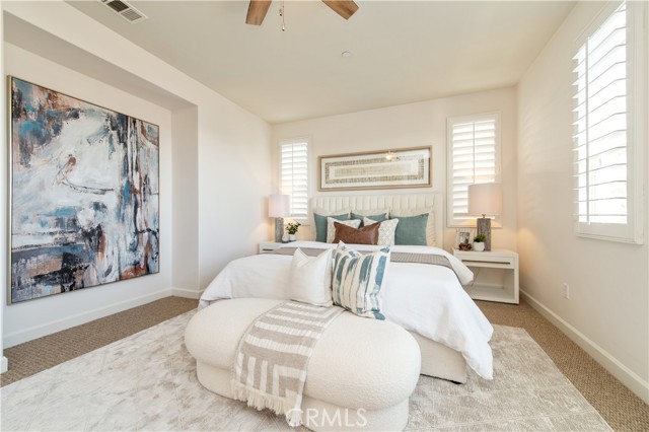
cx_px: 324
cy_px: 216
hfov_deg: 104.3
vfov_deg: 81.1
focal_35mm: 14
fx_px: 252
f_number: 4
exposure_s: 1/60
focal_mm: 14
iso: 200
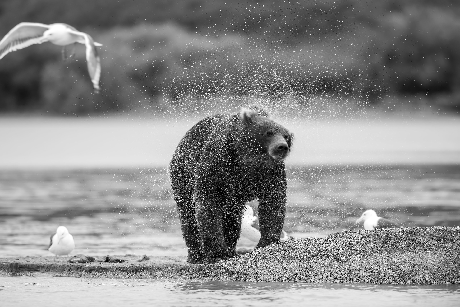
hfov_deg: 4.1
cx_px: 230
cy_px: 154
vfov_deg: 2.8
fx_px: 6390
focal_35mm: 500
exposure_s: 1/400
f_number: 5.6
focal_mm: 500
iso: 800
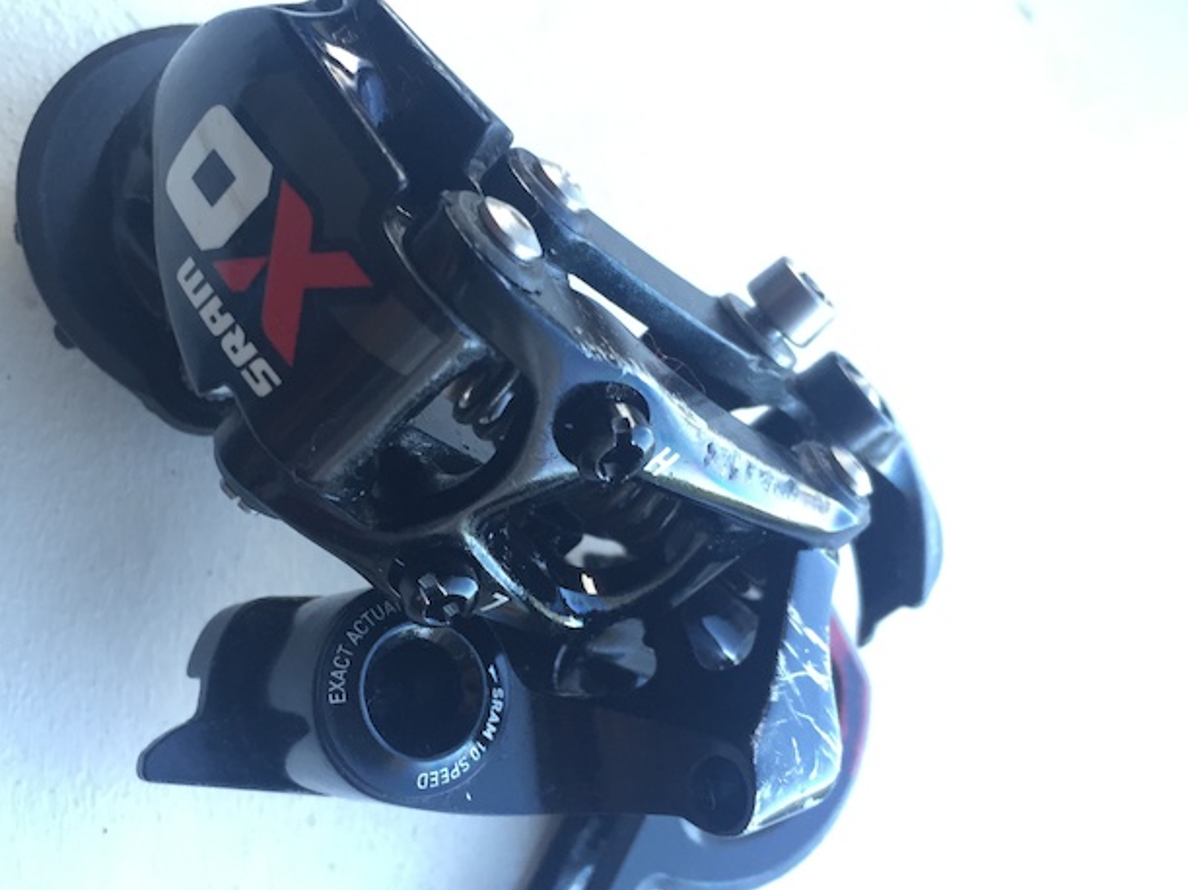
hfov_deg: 48.7
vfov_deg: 37.7
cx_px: 482
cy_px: 492
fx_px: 1304
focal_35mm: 38
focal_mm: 4.15
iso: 80
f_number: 2.2
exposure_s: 1/30
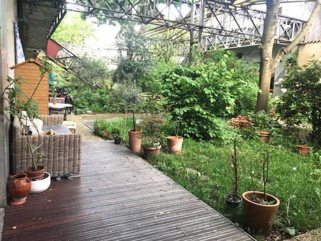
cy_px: 120
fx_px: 260
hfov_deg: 63.4
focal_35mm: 28
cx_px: 160
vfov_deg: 49.7
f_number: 1.8
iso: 32
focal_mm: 3.99
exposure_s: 1/33
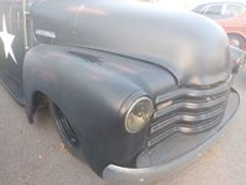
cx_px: 123
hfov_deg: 69.4
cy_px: 92
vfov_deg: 54.9
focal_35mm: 25
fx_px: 178
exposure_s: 1/100
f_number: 1.8
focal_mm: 5.23
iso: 64
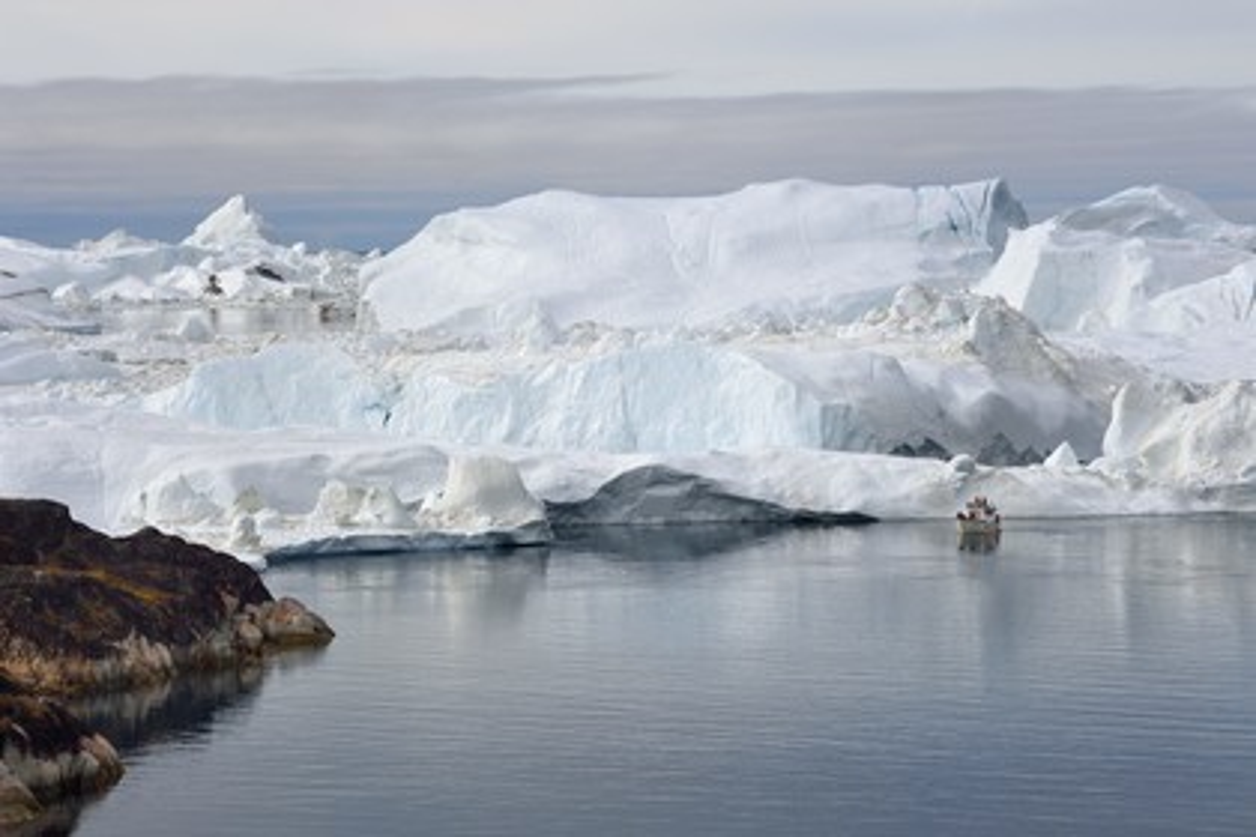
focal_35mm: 200
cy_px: 418
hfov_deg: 10.3
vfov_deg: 6.9
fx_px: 6977
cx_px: 628
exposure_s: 1/320
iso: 400
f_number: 20
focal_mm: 200
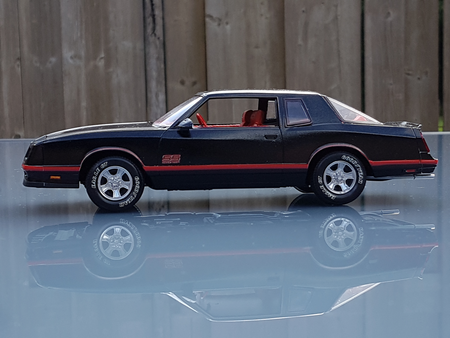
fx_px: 338
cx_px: 225
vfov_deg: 53.1
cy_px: 169
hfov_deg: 67.3
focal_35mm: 26
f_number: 1.7
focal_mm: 4.2
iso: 40
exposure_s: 1/784
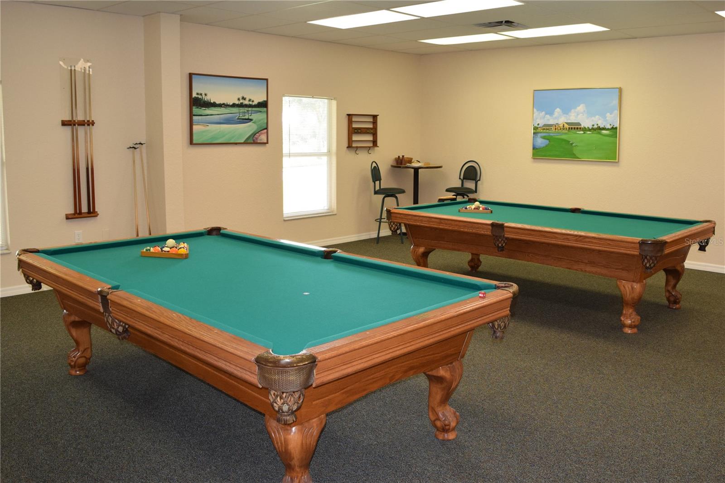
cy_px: 242
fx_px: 544
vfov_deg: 47.9
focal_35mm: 27
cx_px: 362
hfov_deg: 67.4
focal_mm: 18
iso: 800
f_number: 5
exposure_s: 1/100
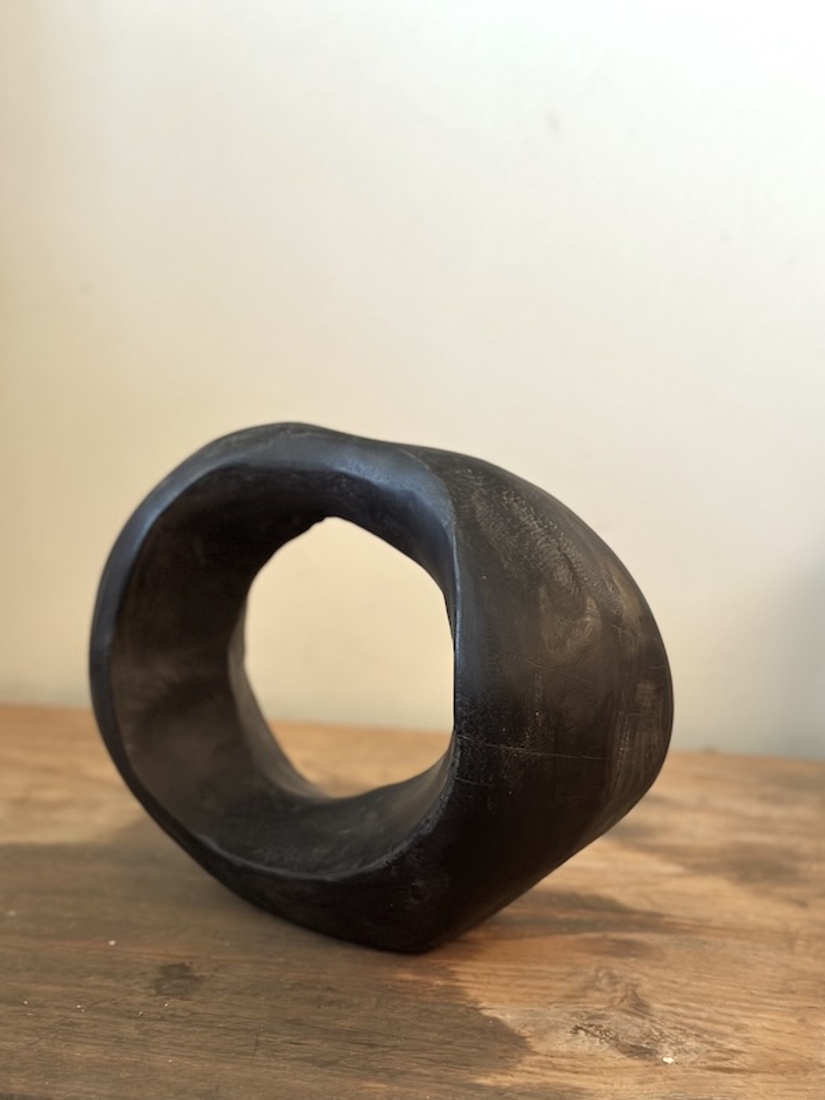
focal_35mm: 48
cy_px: 550
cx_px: 412
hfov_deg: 30.3
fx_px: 1525
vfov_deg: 39.7
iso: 400
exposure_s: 1/43
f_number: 1.78
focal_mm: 6.86
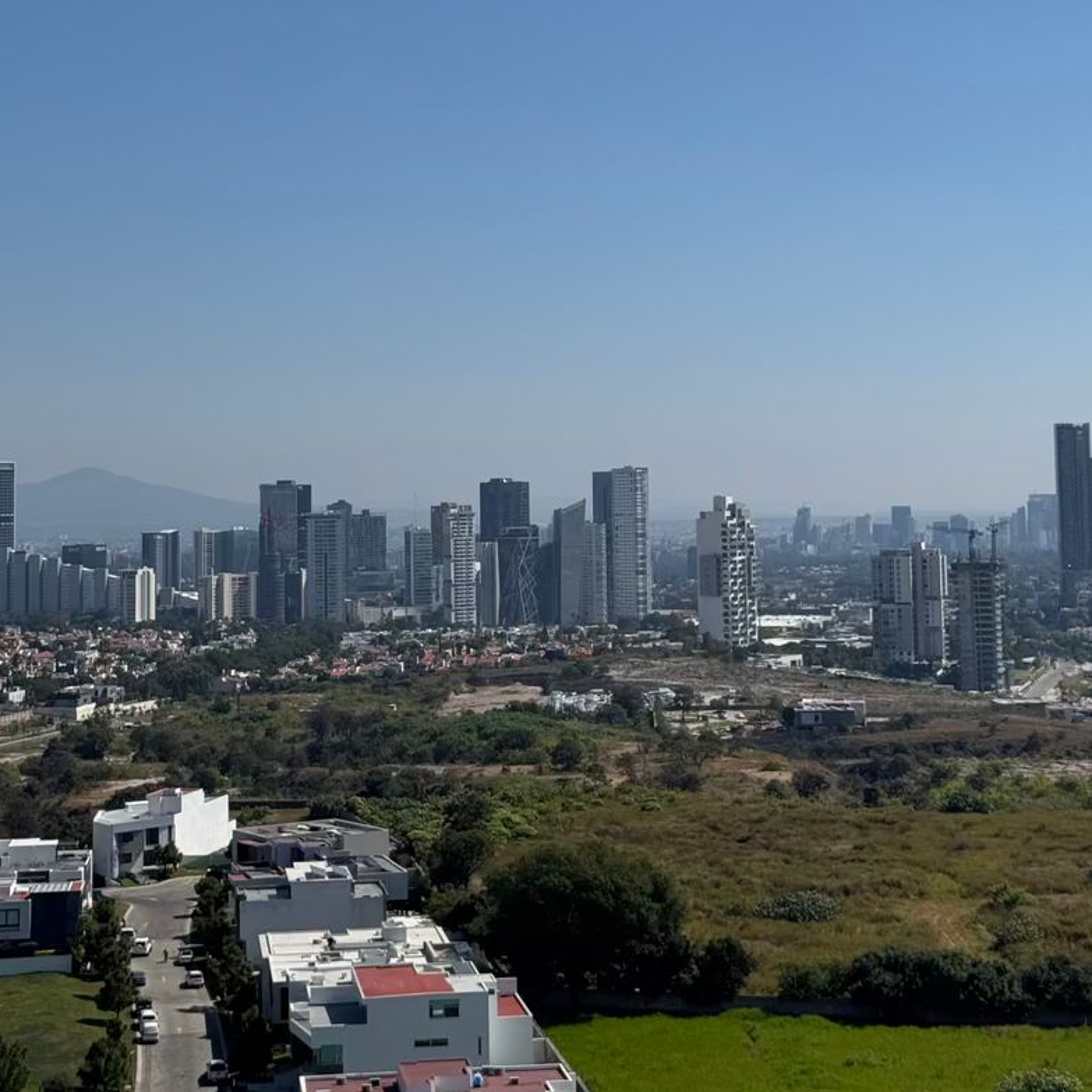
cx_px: 499
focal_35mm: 65
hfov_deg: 26.5
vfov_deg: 26.3
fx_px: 2320
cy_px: 319
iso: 64
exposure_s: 1/9009
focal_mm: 6.76
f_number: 1.78
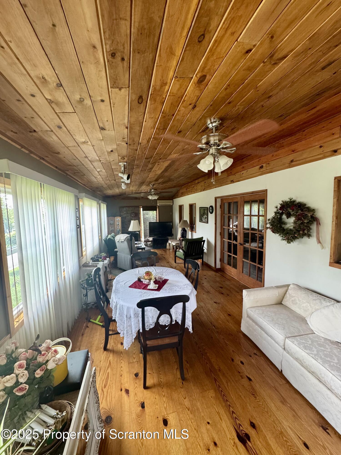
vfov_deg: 102.1
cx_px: 170
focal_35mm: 14
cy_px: 228
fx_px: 184
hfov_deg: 85.7
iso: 250
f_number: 2.2
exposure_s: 1/99
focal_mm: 2.22
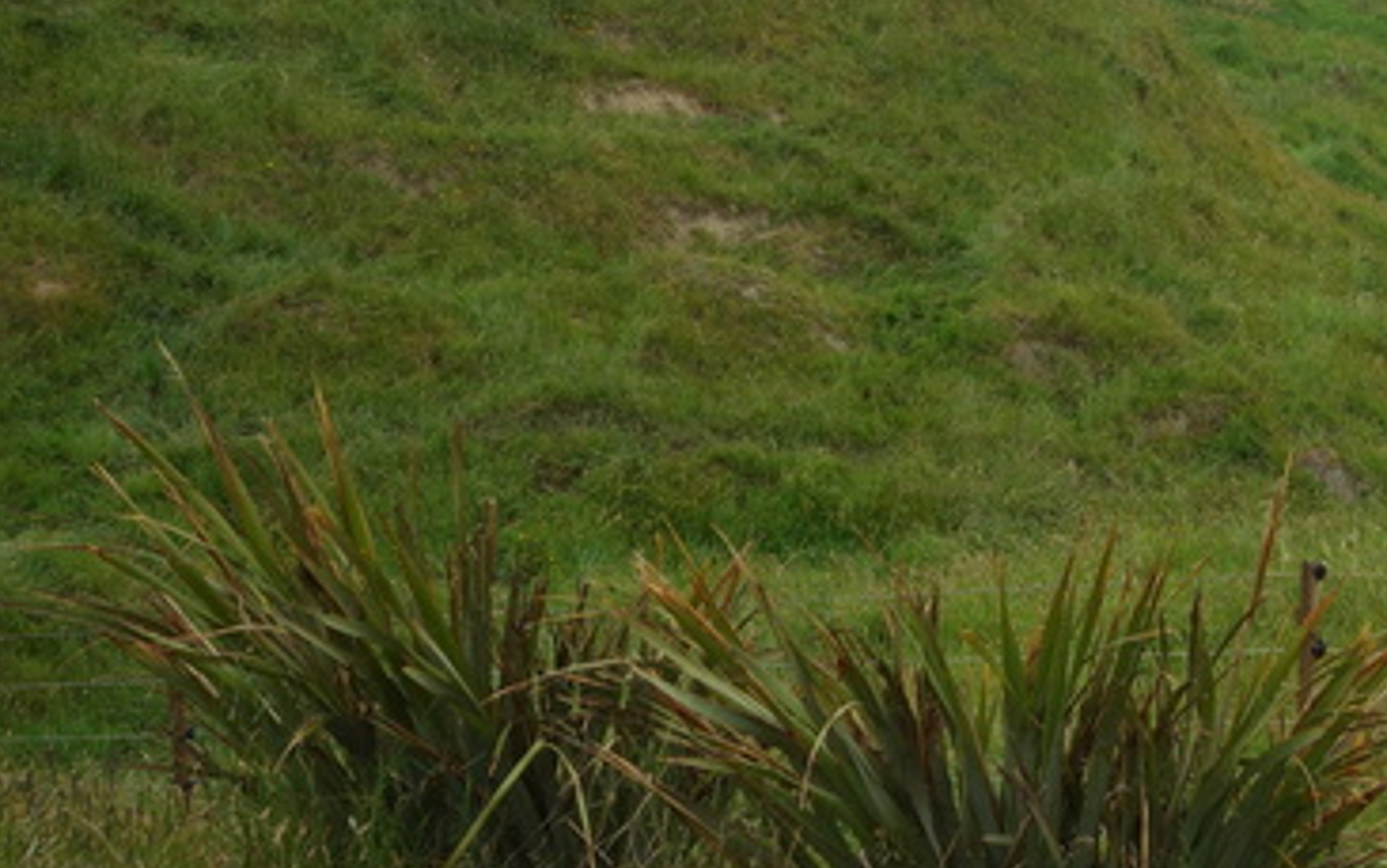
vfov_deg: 13.3
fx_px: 3668
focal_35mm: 97
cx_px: 1451
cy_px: -64
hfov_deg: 20.6
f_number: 4
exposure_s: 1/800
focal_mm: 16.2
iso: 125
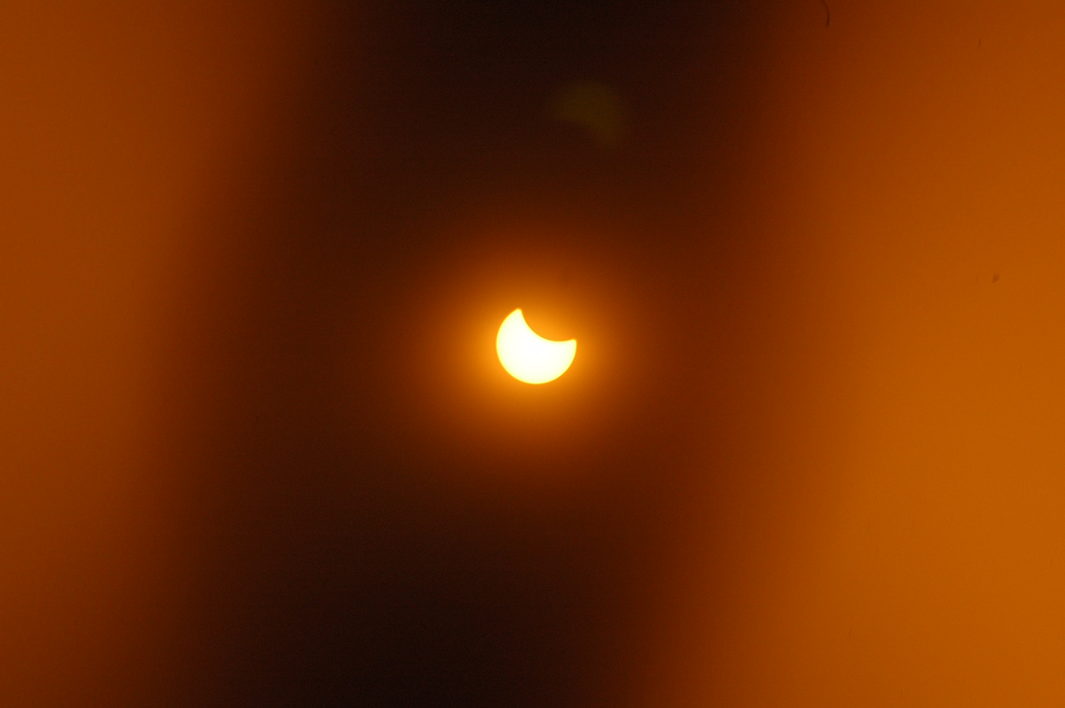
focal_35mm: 300
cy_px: 354
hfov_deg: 6.9
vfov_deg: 4.6
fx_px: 8867
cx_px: 532
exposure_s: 1/40
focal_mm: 200
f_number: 5.6
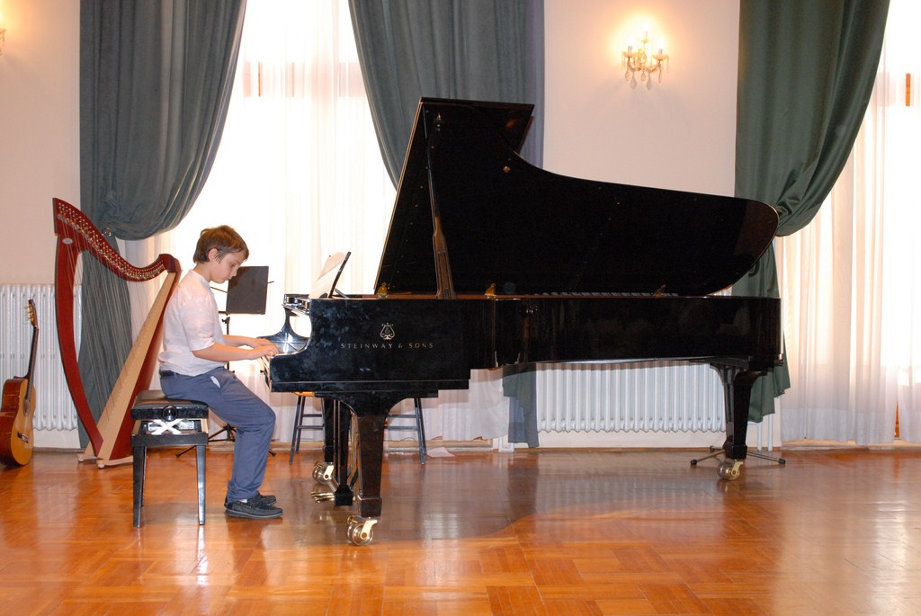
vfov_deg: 32.0
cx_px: 460
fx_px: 1076
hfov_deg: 46.4
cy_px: 308
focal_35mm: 42
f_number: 7.1
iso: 1000
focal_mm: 28
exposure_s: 1/90
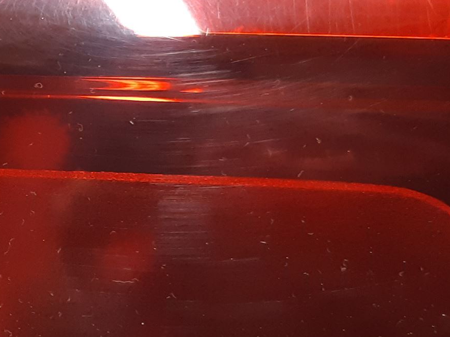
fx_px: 793
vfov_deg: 24.0
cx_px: -56
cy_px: 187
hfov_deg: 28.5
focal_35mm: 61
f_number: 1.7
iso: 200
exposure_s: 1/25
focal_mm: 3.93
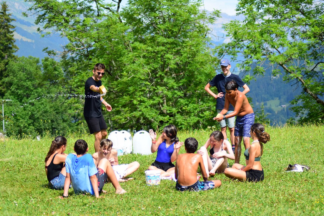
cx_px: 162
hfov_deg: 19.5
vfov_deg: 13.0
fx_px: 945
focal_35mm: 105
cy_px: 108
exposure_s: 1/1250
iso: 280
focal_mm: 70
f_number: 4
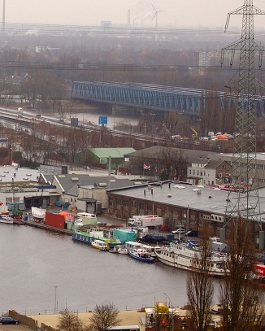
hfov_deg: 7.7
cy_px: 146
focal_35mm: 198
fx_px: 1940
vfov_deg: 9.7
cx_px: -121
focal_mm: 56
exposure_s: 1/200
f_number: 5.6
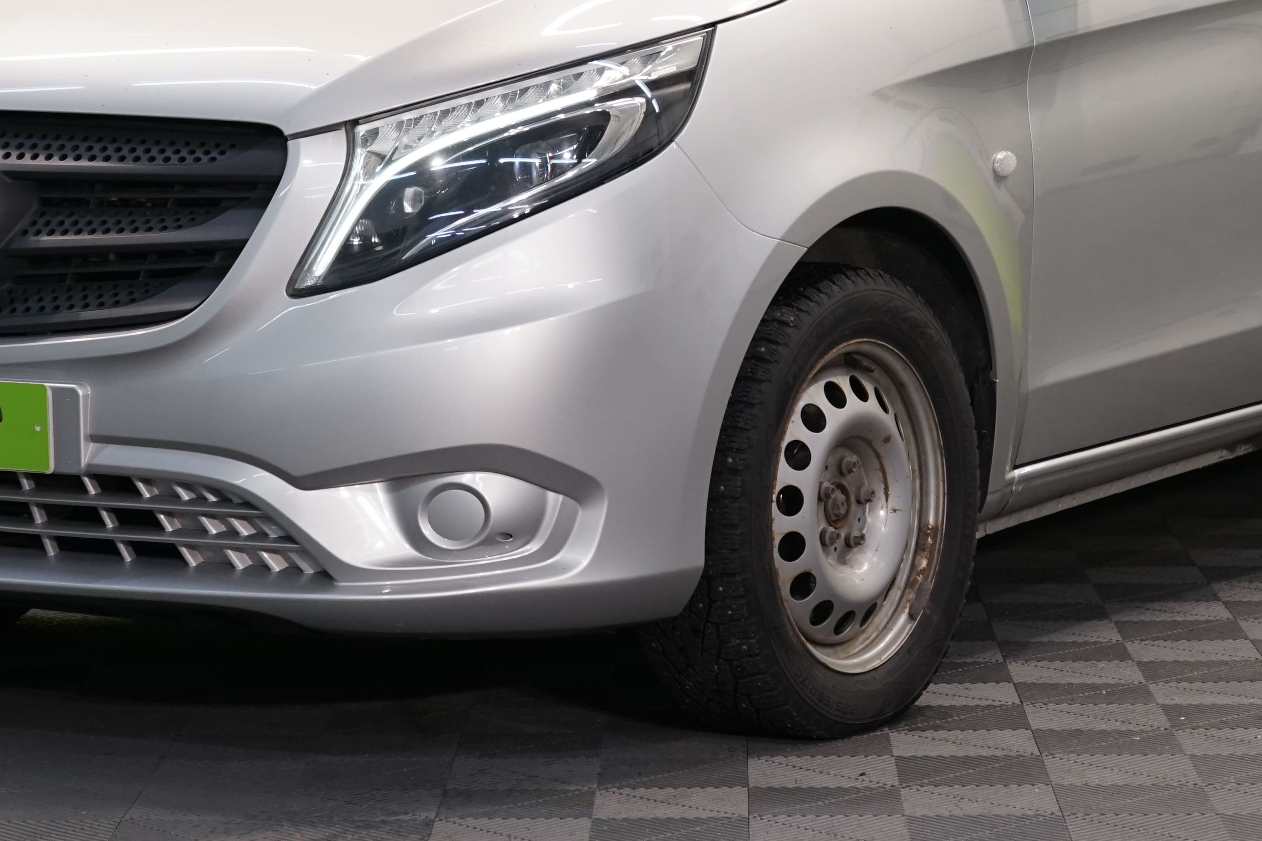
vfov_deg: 11.0
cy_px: 61
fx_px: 4346
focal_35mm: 124
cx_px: 728
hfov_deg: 16.5
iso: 800
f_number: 5
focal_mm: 60
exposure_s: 1/60
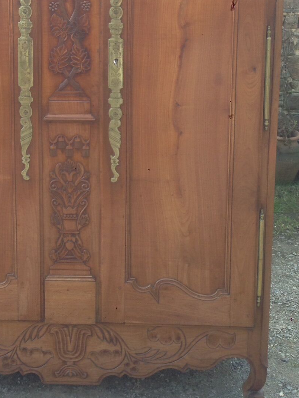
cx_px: 85
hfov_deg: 23.1
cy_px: 49
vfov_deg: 29.6
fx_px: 725
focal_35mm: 63
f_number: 2.4
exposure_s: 1/123
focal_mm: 4.12
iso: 50
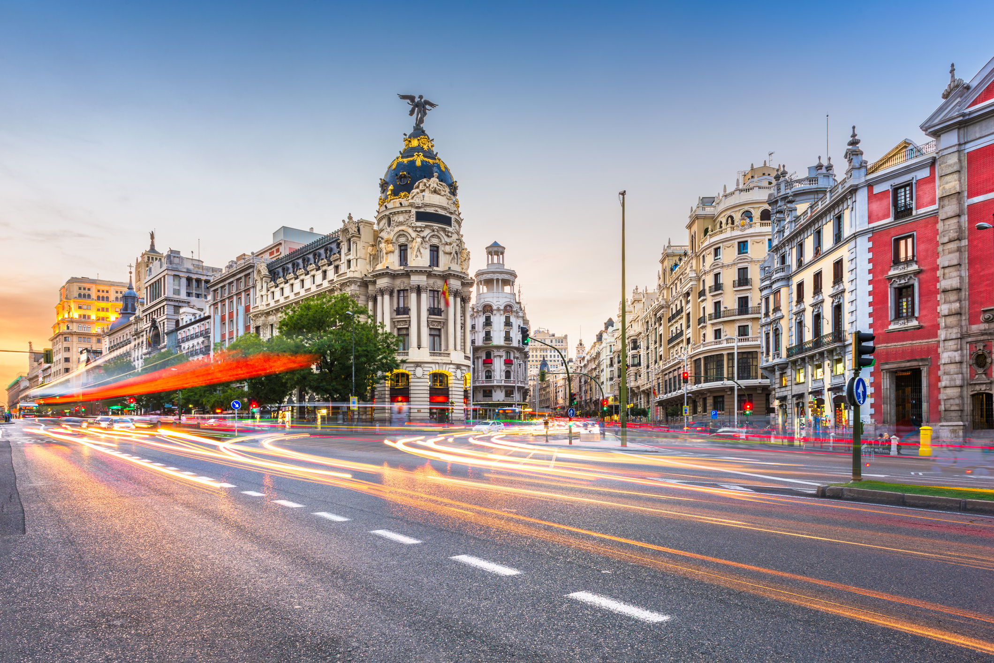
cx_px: 497
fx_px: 663
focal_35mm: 24
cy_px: 332
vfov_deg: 53.2
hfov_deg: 73.7
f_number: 13
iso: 31
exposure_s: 8
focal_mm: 24
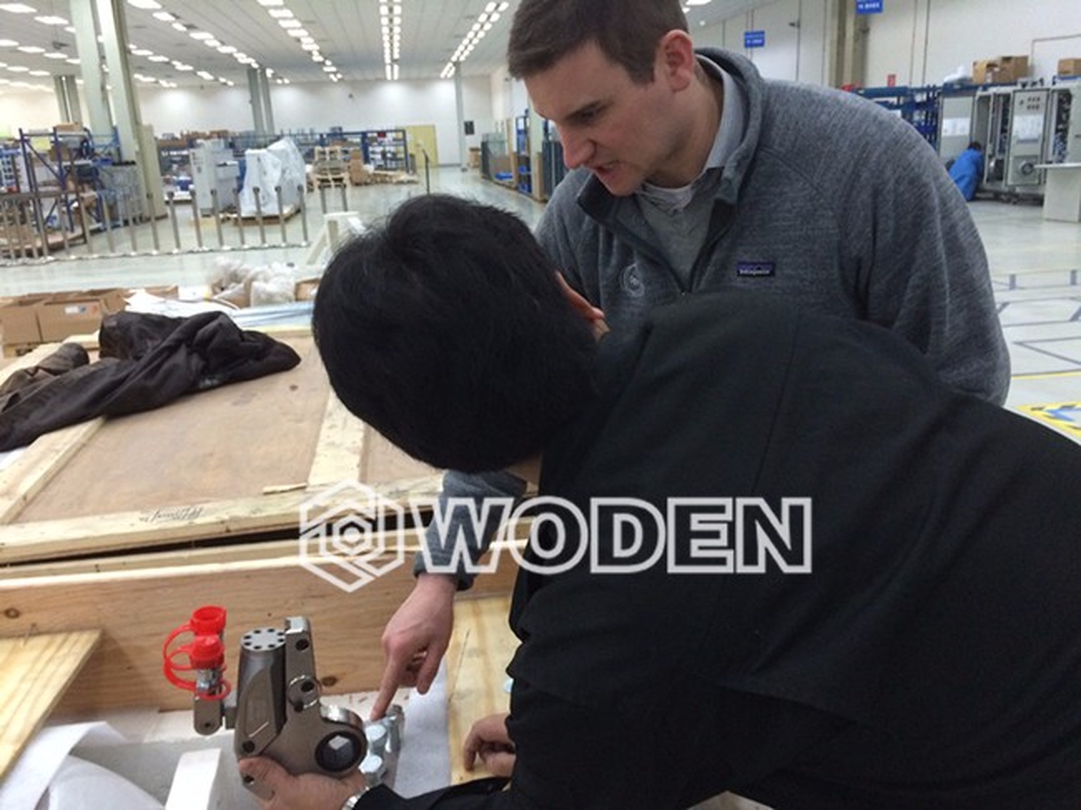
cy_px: 405
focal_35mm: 29
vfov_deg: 48.2
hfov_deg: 61.7
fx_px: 905
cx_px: 540
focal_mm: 4.15
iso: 200
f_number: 2.2
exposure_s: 1/30
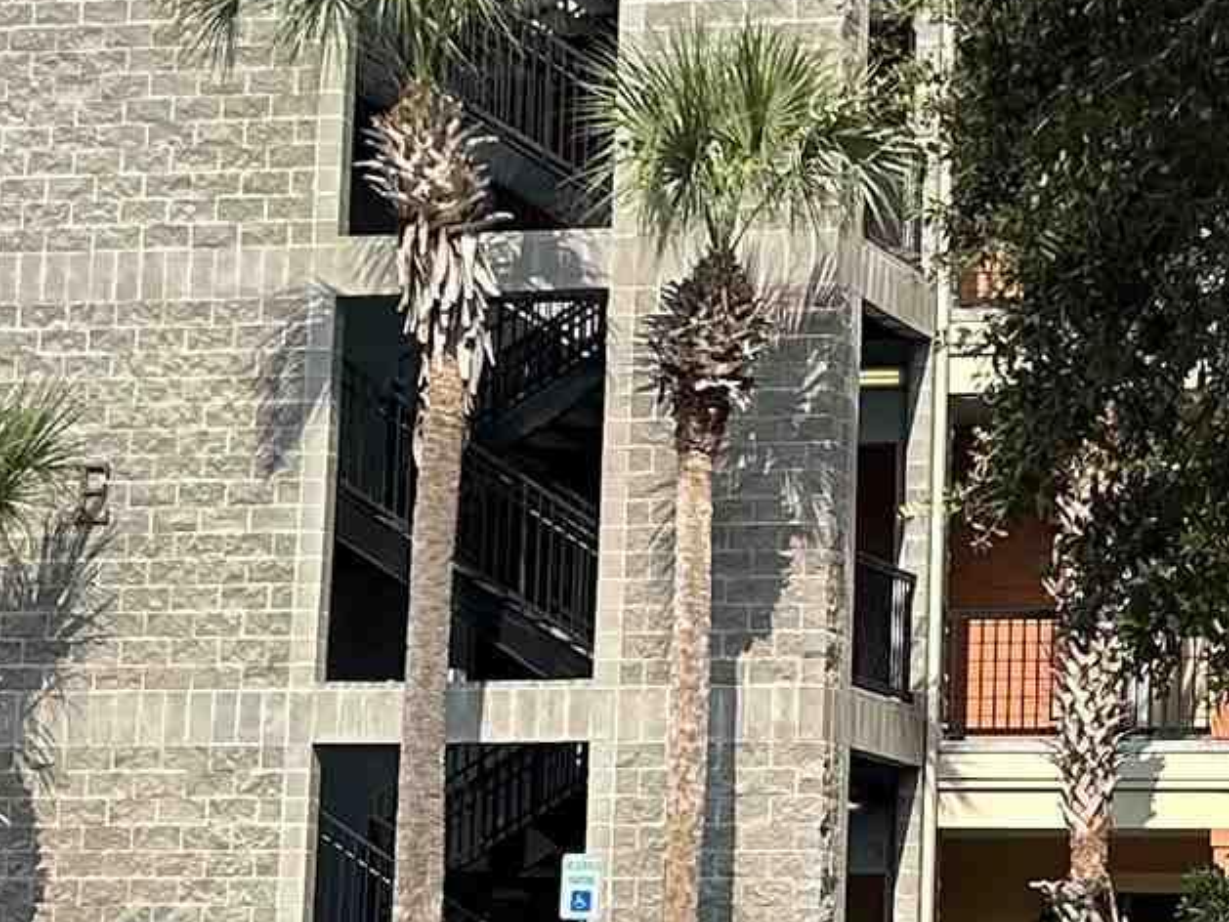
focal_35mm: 127
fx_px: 4510
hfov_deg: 15.3
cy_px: 408
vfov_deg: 11.7
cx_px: 1118
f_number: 1.5
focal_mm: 5.7
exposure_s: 1/3571
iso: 50
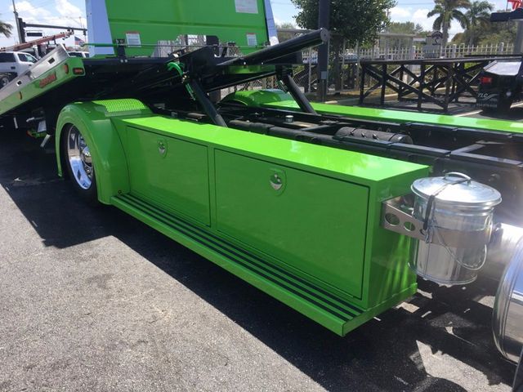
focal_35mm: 29
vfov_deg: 48.2
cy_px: 196
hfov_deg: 61.7
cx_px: 262
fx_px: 438
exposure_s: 1/905
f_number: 2.2
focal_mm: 4.15
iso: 25
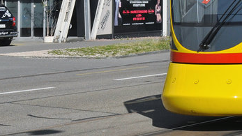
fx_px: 905
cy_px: -95
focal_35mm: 141
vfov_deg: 8.3
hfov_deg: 14.2
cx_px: 366
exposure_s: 1/1000
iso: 400
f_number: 11
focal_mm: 26
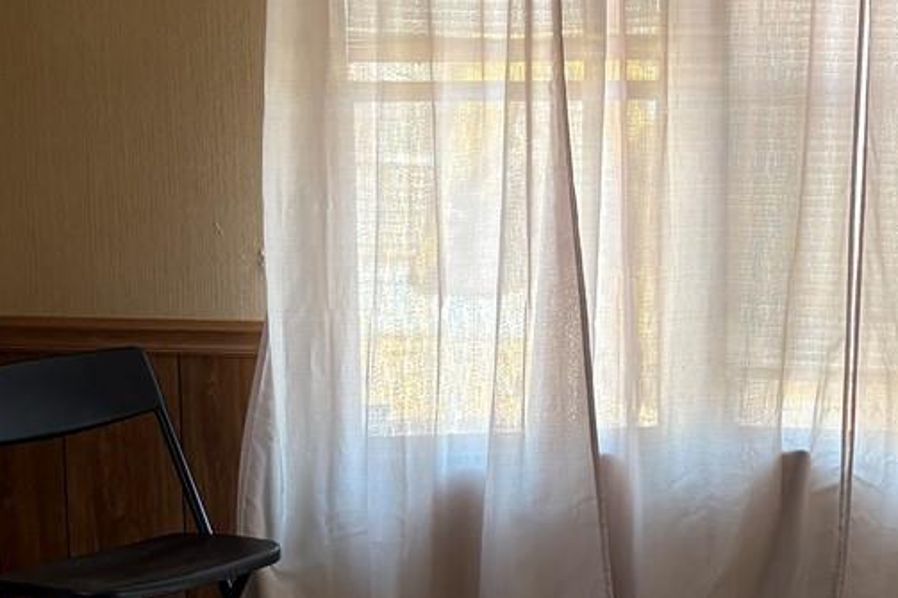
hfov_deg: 23.3
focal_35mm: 86
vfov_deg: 15.9
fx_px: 2144
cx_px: 725
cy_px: 266
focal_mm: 5.96
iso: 125
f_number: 1.6
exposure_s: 1/121
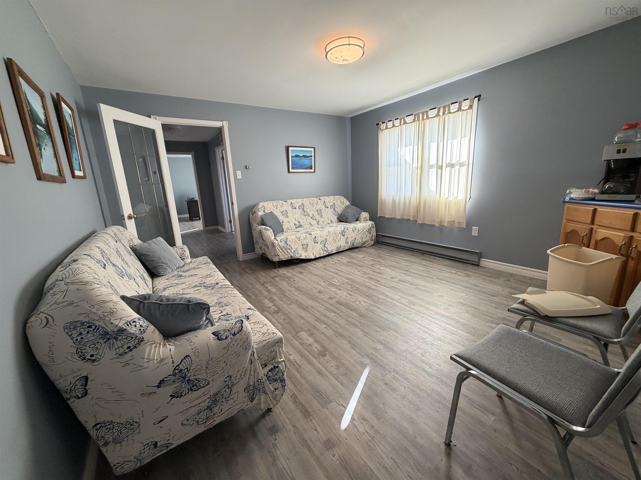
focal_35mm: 14
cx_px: 320
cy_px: 240
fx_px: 259
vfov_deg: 85.7
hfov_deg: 102.1
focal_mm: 2.22
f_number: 2.2
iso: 250
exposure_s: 1/120
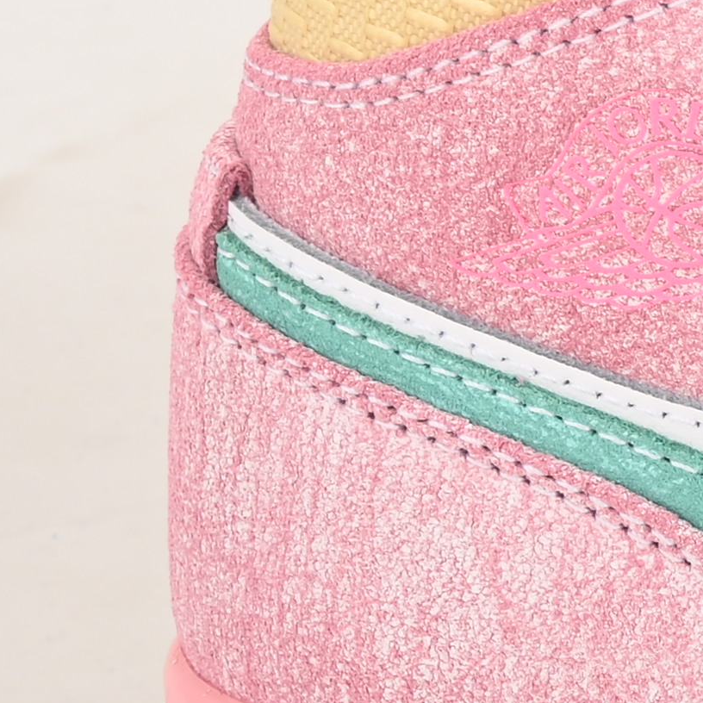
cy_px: 156
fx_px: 4894
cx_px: 2106
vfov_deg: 8.2
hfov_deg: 7.3
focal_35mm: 213
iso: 100
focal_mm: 34
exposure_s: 1/200
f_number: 11
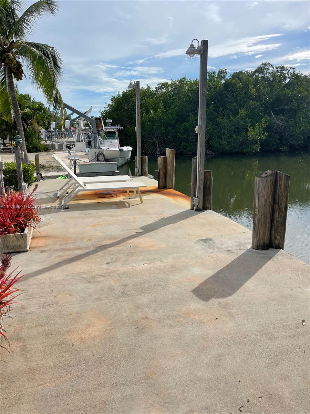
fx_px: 310
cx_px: 155
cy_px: 207
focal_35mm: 26
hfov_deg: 53.1
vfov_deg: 67.3
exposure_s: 1/5917
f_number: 1.6
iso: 32
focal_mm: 5.1
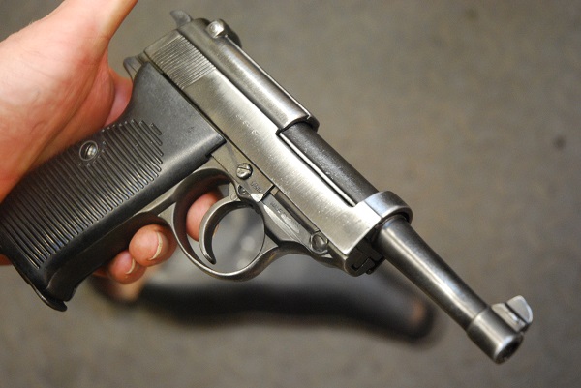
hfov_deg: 26.0
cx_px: 290
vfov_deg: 17.5
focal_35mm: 78
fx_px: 1260
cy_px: 194
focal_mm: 52
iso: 1400
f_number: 4.5
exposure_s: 1/30
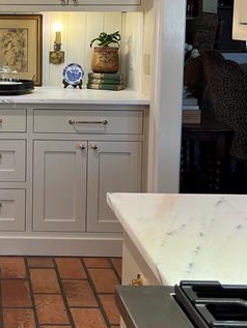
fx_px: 599
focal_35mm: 63
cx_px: -29
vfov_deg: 30.0
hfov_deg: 22.0
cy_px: 65
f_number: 1.5
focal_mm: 5.7
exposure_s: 1/120
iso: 125
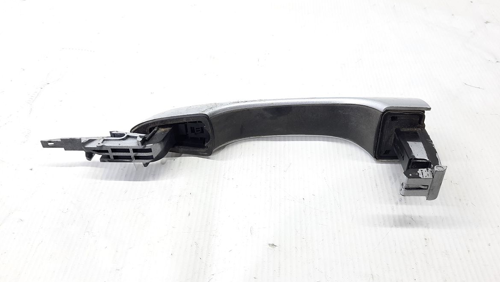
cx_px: 257
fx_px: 371
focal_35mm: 28
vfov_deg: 41.5
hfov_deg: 67.9
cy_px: 134
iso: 100
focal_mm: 4.6
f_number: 2
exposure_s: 1/50
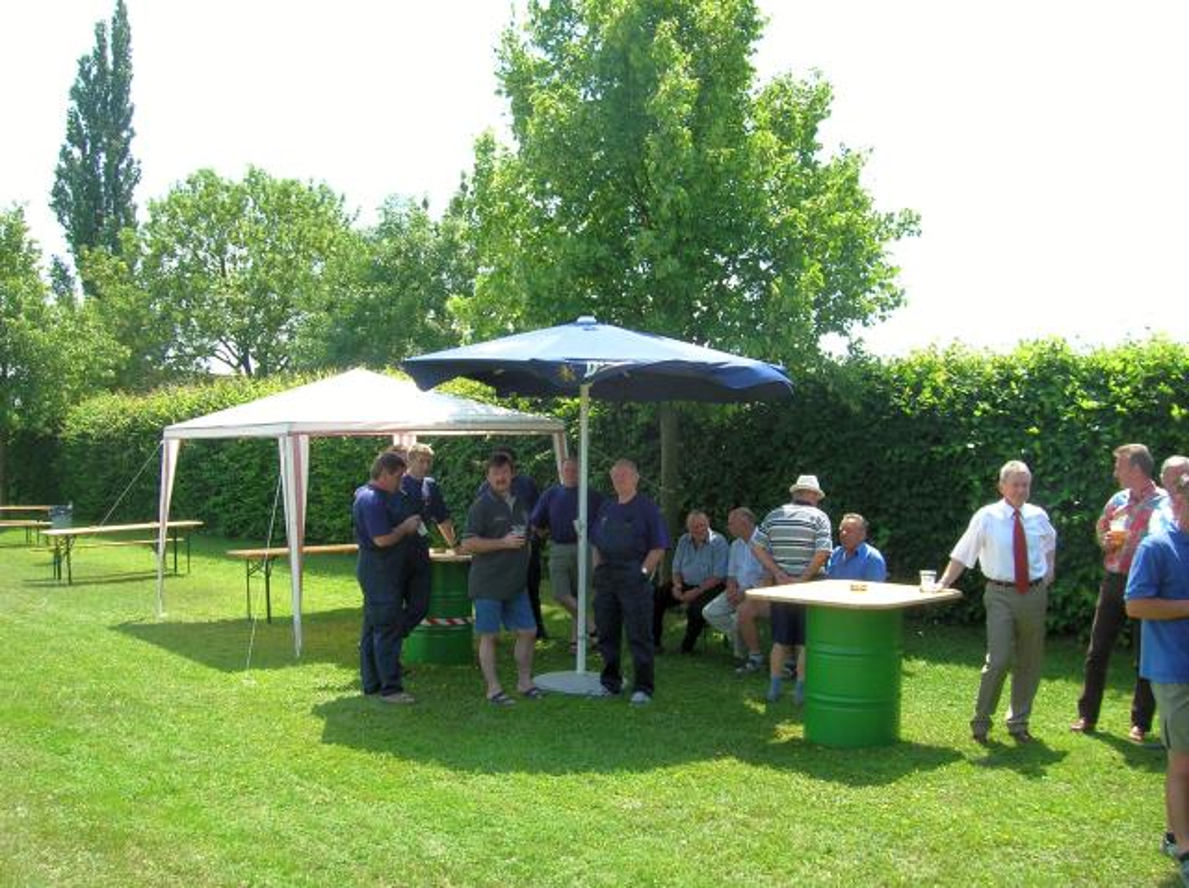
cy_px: 444
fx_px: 1166
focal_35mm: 34
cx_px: 594
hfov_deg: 54.0
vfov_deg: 41.7
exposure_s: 1/135
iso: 50
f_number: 4.9
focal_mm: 5.7
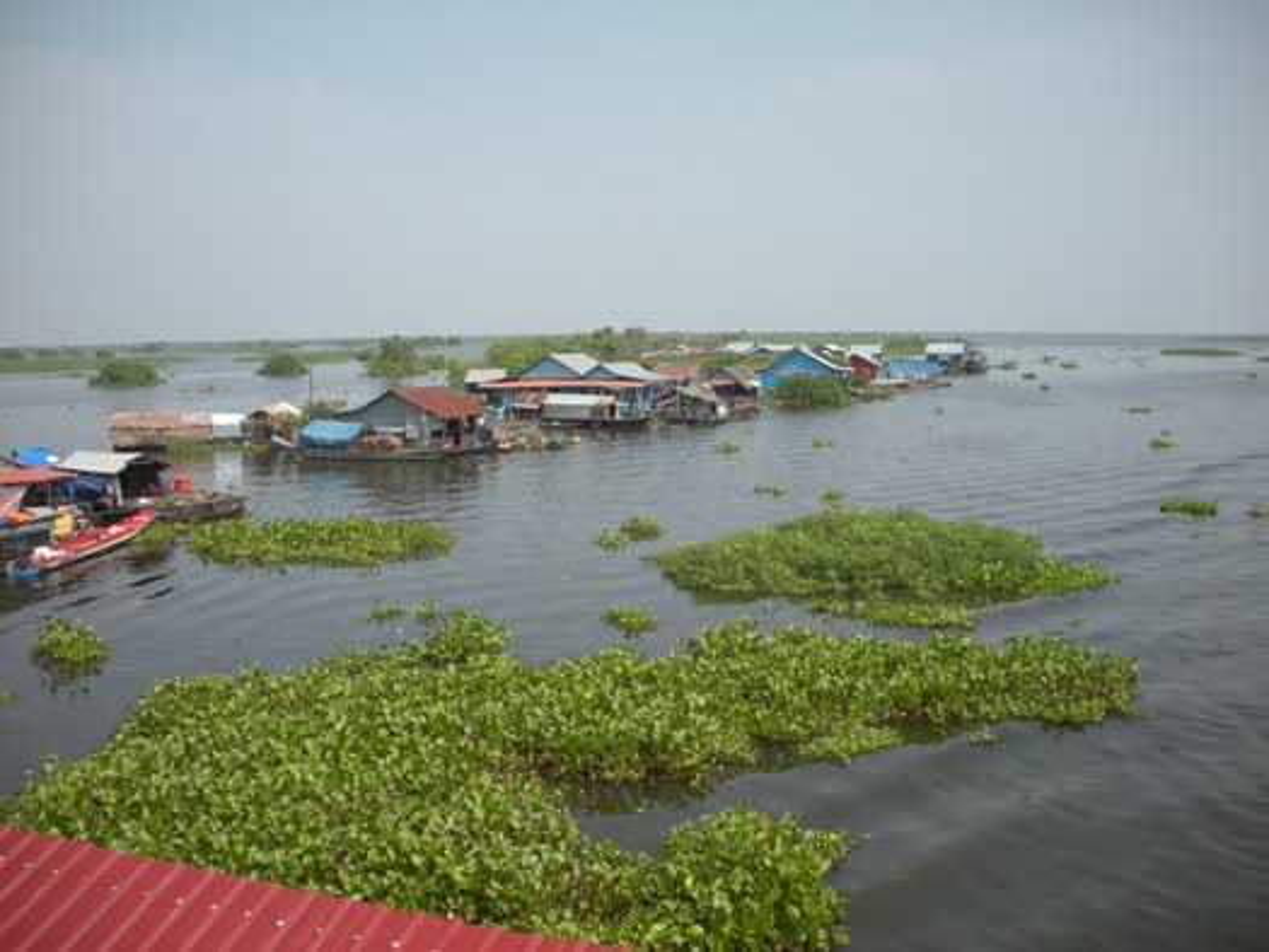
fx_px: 1283
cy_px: 476
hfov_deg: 52.6
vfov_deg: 40.7
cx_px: 634
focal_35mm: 35
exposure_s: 1/914
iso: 92
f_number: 3.5
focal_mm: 6.3
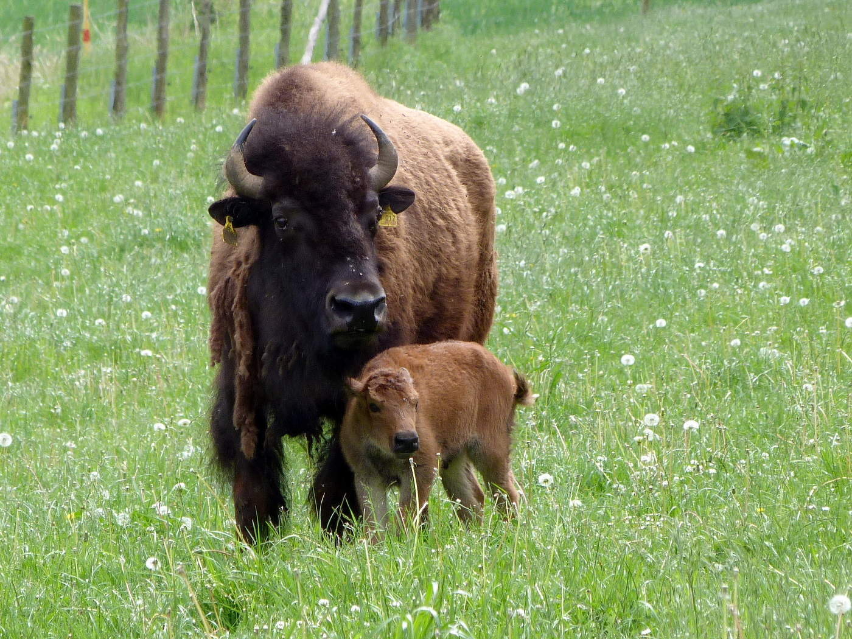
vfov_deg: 3.6
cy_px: 320
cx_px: 426
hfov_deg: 4.7
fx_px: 10288
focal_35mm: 418
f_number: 4.5
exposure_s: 1/160
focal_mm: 75.2
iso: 80
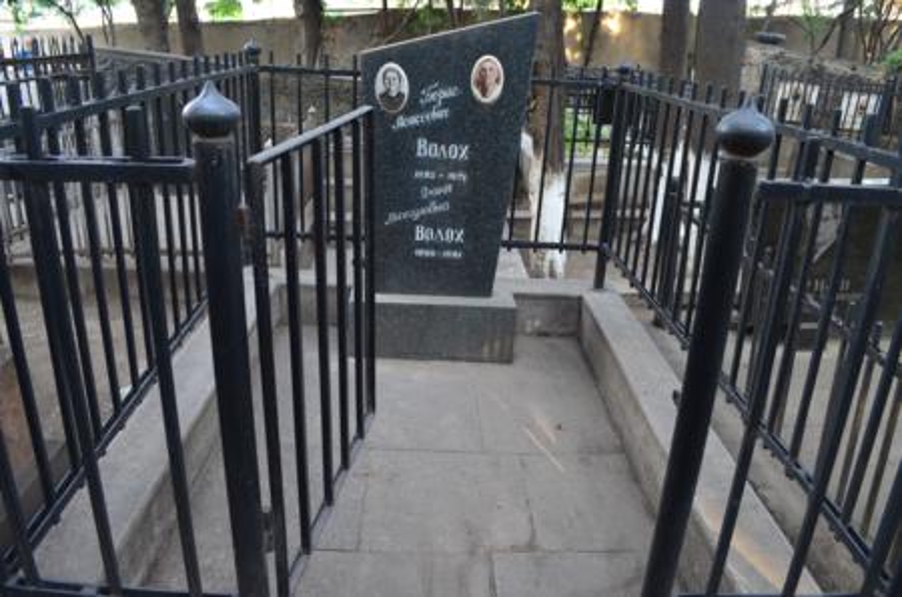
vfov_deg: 47.7
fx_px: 675
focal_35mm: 27
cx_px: 451
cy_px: 298
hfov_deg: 67.5
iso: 800
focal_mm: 18
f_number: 5.6
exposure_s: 1/40
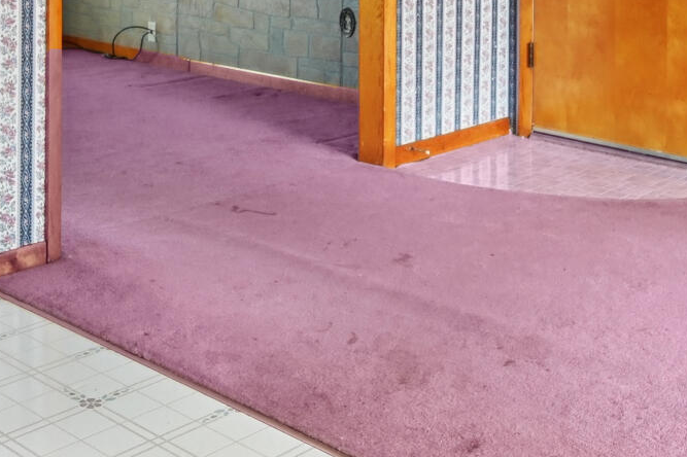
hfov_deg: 31.7
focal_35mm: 63
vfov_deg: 19.8
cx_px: 236
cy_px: -138
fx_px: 1202
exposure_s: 1/30
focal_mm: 14
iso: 400
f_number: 5.6
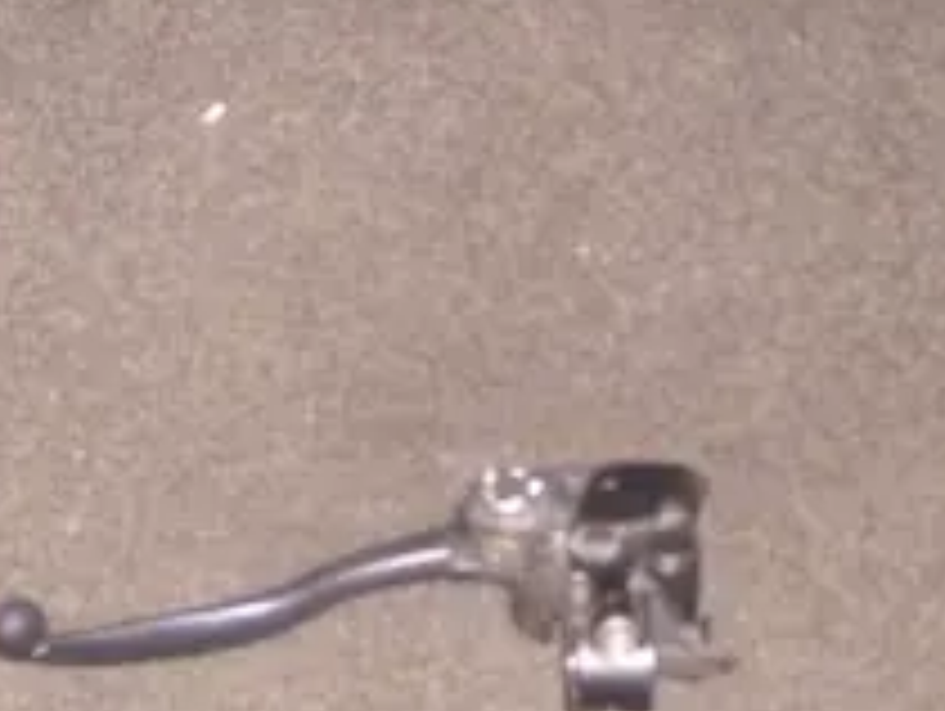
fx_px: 2186
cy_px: 567
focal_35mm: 80
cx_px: 338
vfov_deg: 18.3
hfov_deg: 24.3
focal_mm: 5.8
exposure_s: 1/30
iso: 100
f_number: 2.8
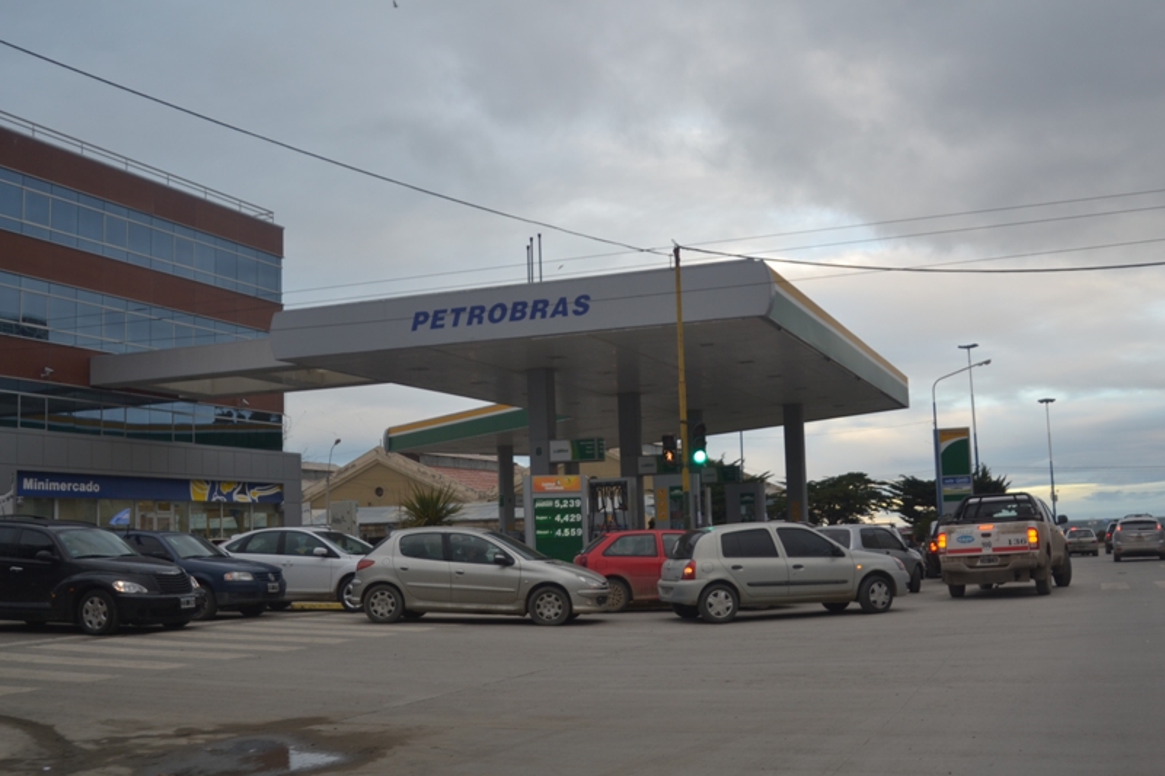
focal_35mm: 36
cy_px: 388
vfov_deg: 36.9
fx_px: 1165
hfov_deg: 53.1
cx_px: 582
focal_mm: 24
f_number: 3.5
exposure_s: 1/100
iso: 100
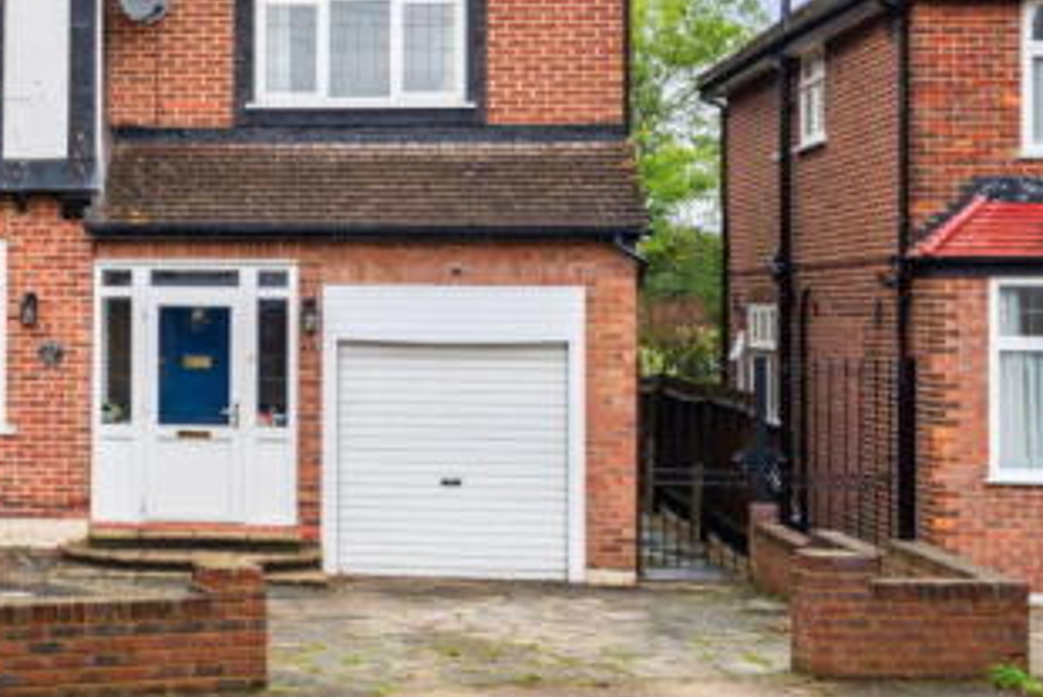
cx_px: 29
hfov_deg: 26.1
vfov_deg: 18.1
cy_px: 35
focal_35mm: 74
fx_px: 2145
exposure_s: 1/320
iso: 500
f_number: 4
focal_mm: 35
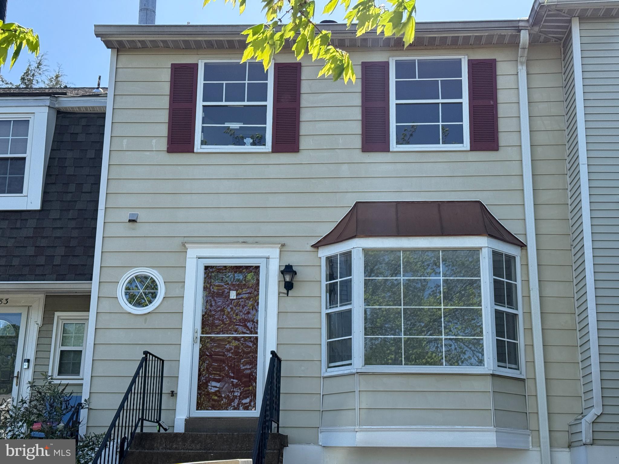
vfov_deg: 30.3
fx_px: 858
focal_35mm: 48
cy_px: 232
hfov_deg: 39.7
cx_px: 310
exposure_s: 1/1980
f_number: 1.78
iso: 80
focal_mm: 6.76
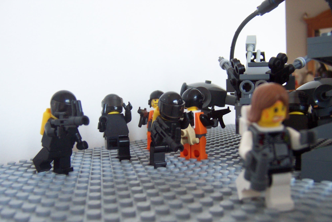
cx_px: 165
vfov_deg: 35.0
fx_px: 350
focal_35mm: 38
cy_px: 126
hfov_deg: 50.7
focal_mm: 5.6
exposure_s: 1/10
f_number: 2.8
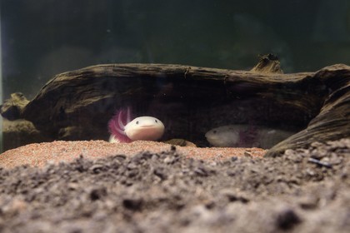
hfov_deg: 28.8
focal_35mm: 70
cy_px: 116
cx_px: 175
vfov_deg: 19.5
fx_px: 681
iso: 800
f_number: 8
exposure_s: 1/5
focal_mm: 70
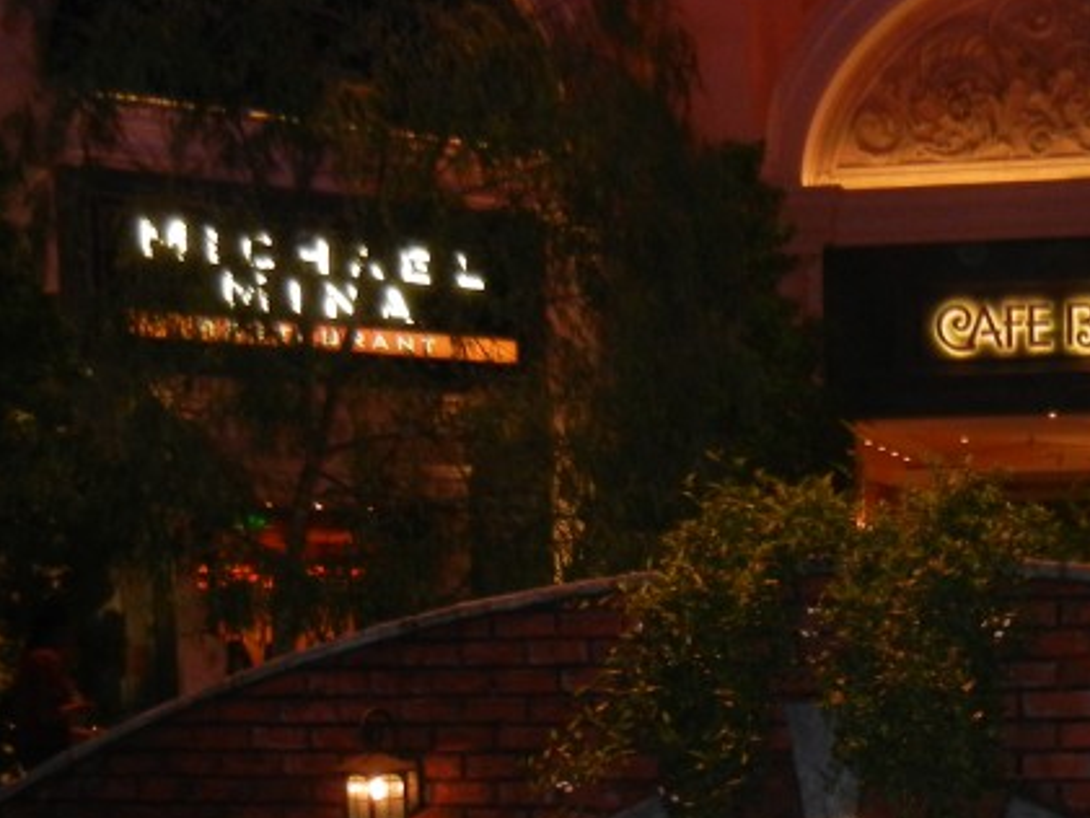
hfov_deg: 25.8
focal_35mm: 73
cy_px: 875
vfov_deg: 19.4
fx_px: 2299
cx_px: 989
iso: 393
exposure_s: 1/30
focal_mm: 5.4
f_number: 3.5
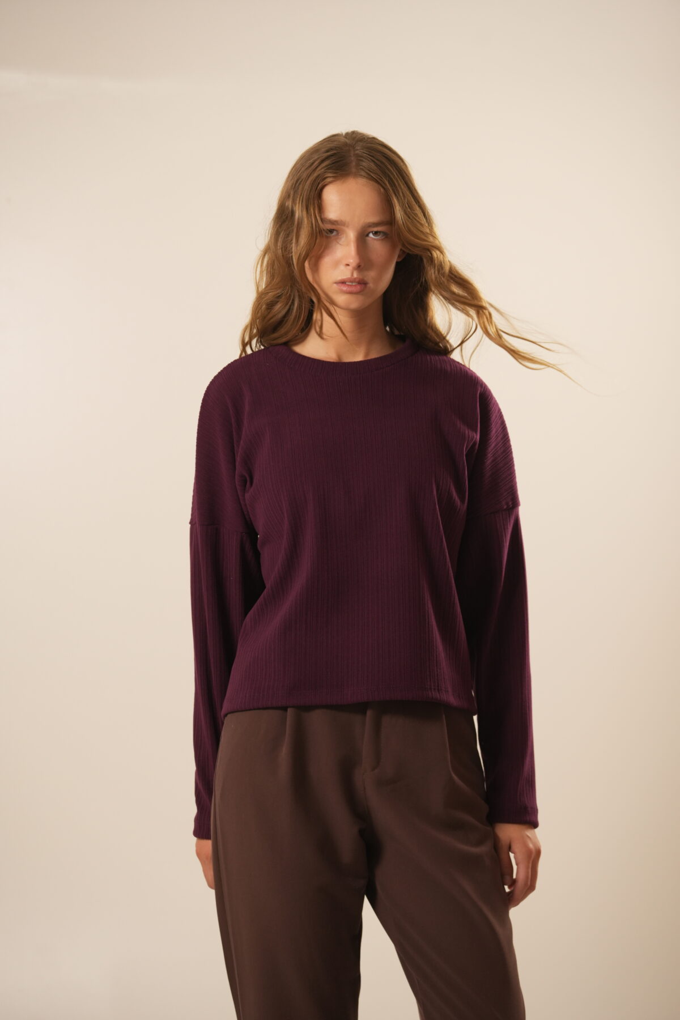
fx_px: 3995
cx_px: 340
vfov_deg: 14.6
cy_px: 510
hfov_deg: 9.7
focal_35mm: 141
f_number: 4.5
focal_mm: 141
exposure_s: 1/125
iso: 1250
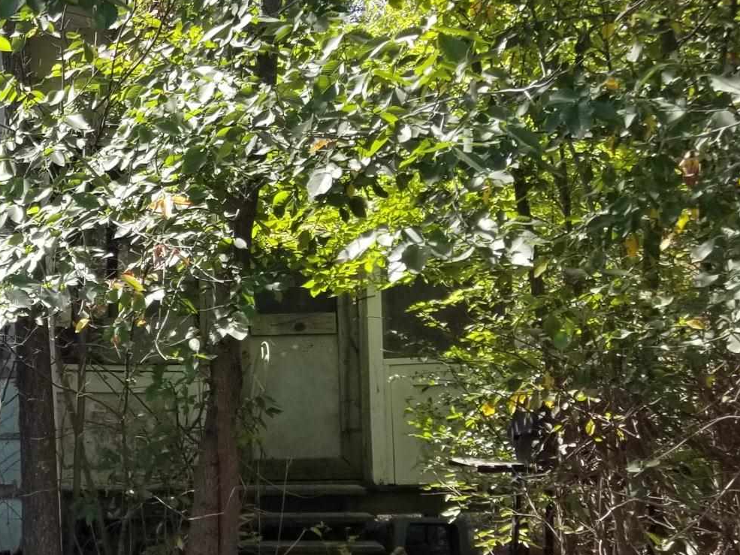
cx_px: -263
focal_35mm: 76
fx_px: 1625
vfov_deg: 19.3
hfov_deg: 22.5
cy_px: 419
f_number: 1.7
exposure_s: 1/520
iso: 50
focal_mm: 4.25
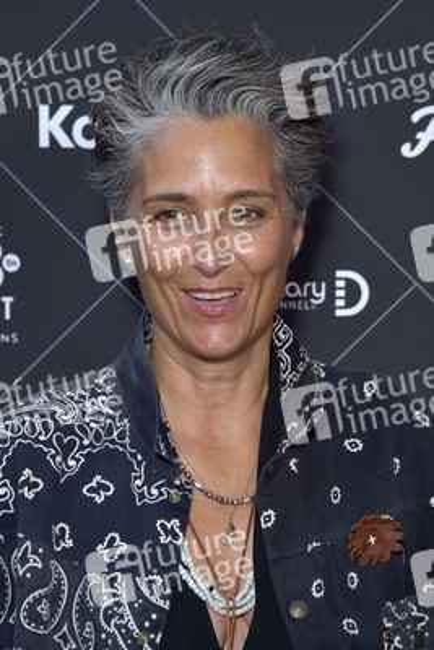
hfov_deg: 13.1
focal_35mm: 105
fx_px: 1897
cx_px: 217
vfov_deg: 19.4
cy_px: 325
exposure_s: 1/250
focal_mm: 105
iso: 400
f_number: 6.3
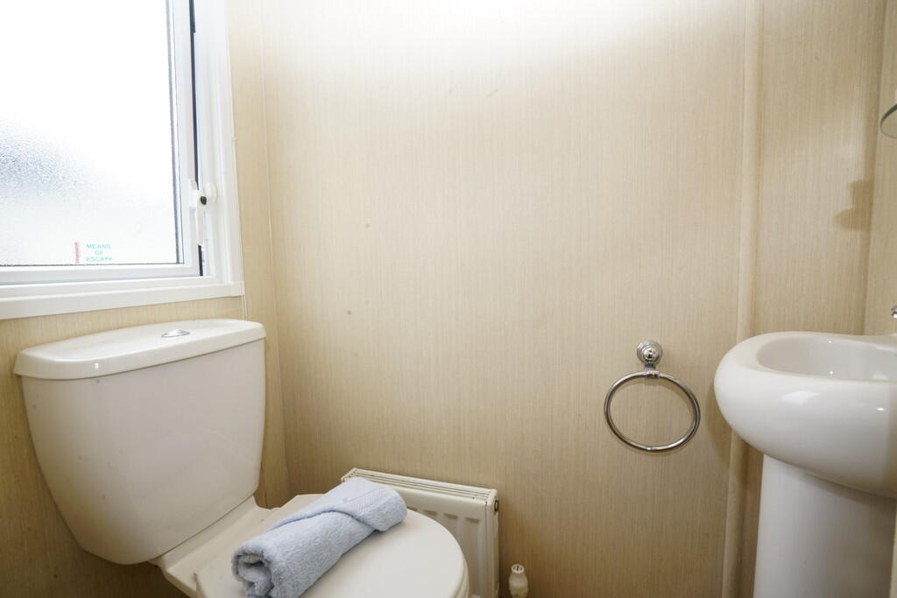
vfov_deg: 73.8
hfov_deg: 96.7
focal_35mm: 16
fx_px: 399
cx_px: 448
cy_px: 299
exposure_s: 1/60
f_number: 16
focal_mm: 16
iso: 1250
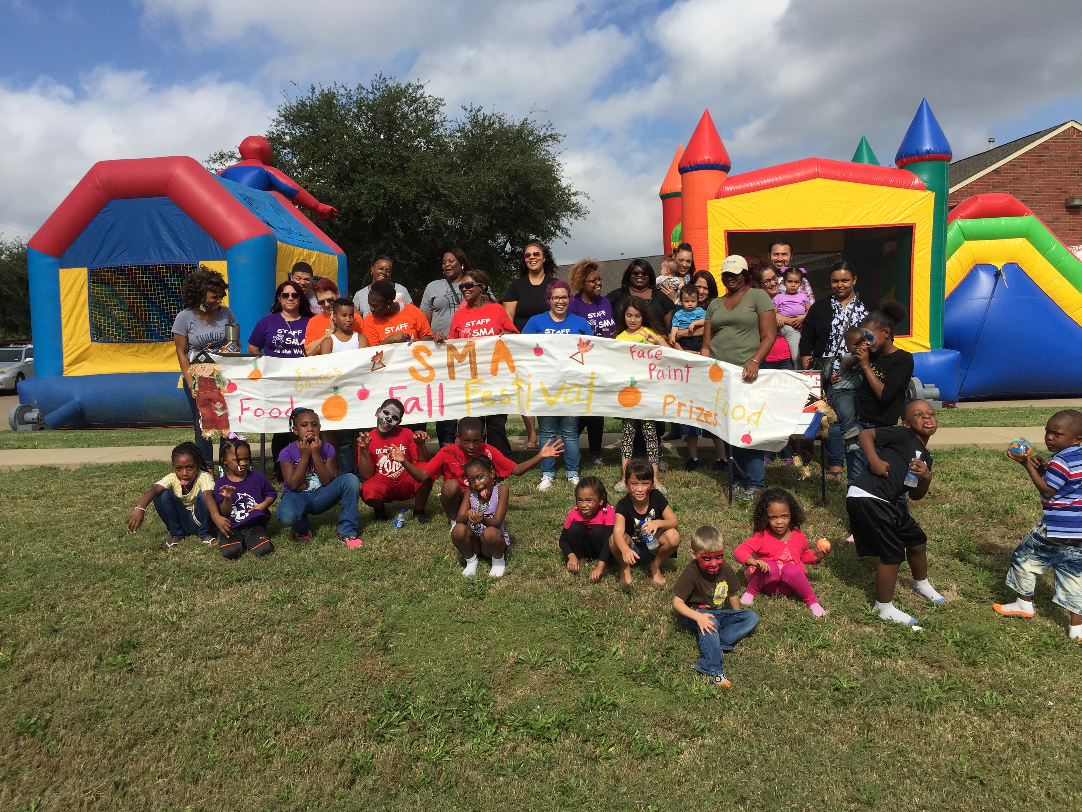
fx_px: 906
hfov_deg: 61.7
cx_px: 541
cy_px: 406
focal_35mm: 29
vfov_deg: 48.2
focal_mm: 4.15
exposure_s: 1/2639
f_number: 2.2
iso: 32
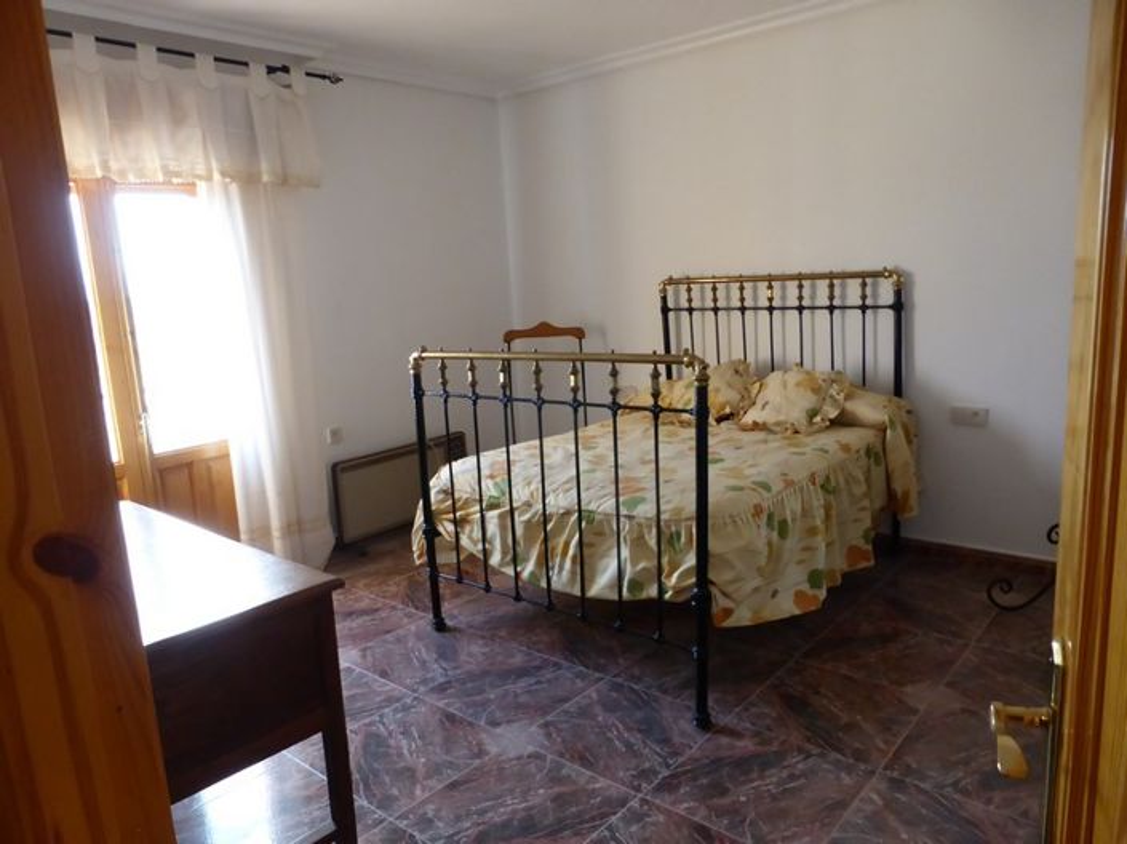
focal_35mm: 25
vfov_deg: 54.8
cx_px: 564
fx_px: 814
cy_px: 422
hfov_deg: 69.4
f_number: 3.3
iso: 400
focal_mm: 4.3
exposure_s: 1/25
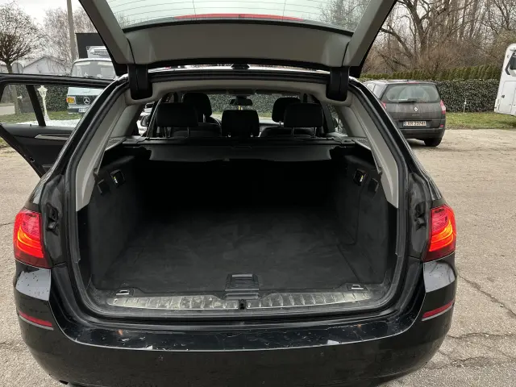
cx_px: 258
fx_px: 358
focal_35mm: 24
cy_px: 194
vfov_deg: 56.8
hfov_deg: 71.6
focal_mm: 6.86
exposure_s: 1/121
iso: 125
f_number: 1.78
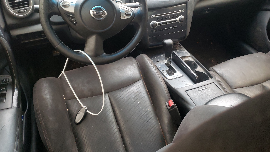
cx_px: 140
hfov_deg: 64.3
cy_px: 48
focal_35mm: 30
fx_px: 215
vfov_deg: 38.4
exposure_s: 1/60.2
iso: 222
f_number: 1.5
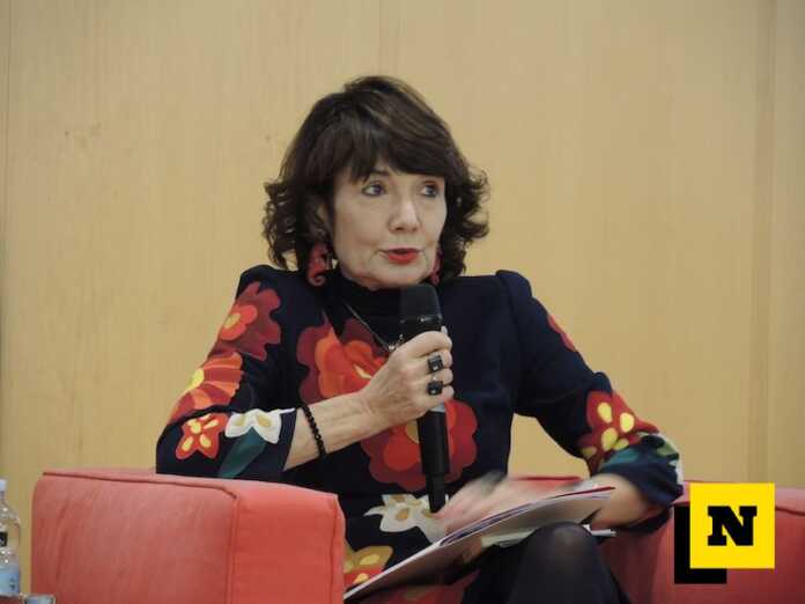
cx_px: 402
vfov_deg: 8.5
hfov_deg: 11.3
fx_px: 4070
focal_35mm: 175
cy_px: 302
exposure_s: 1/15
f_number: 4
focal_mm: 37.4
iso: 560
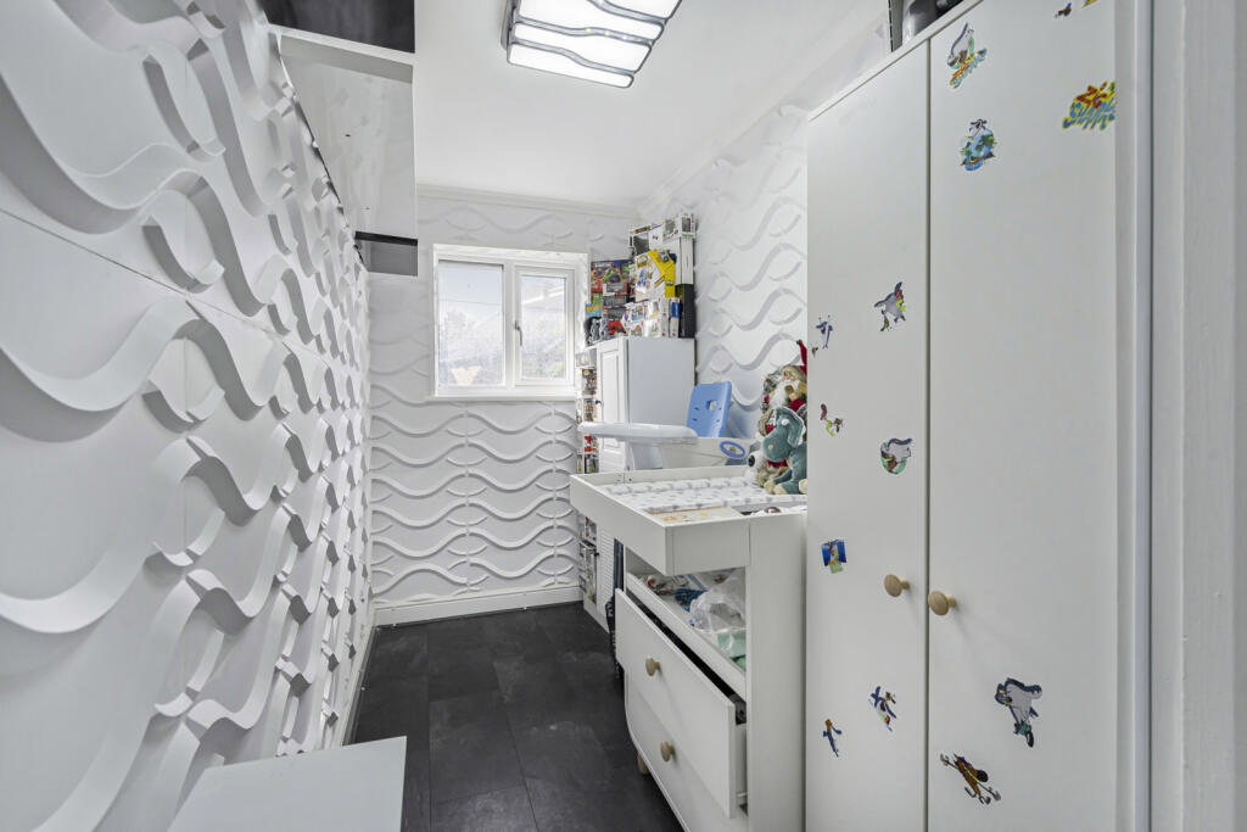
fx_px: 554
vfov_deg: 73.8
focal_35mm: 16
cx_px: 624
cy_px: 416
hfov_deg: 96.7
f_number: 8
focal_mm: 16
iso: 500
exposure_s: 1/100
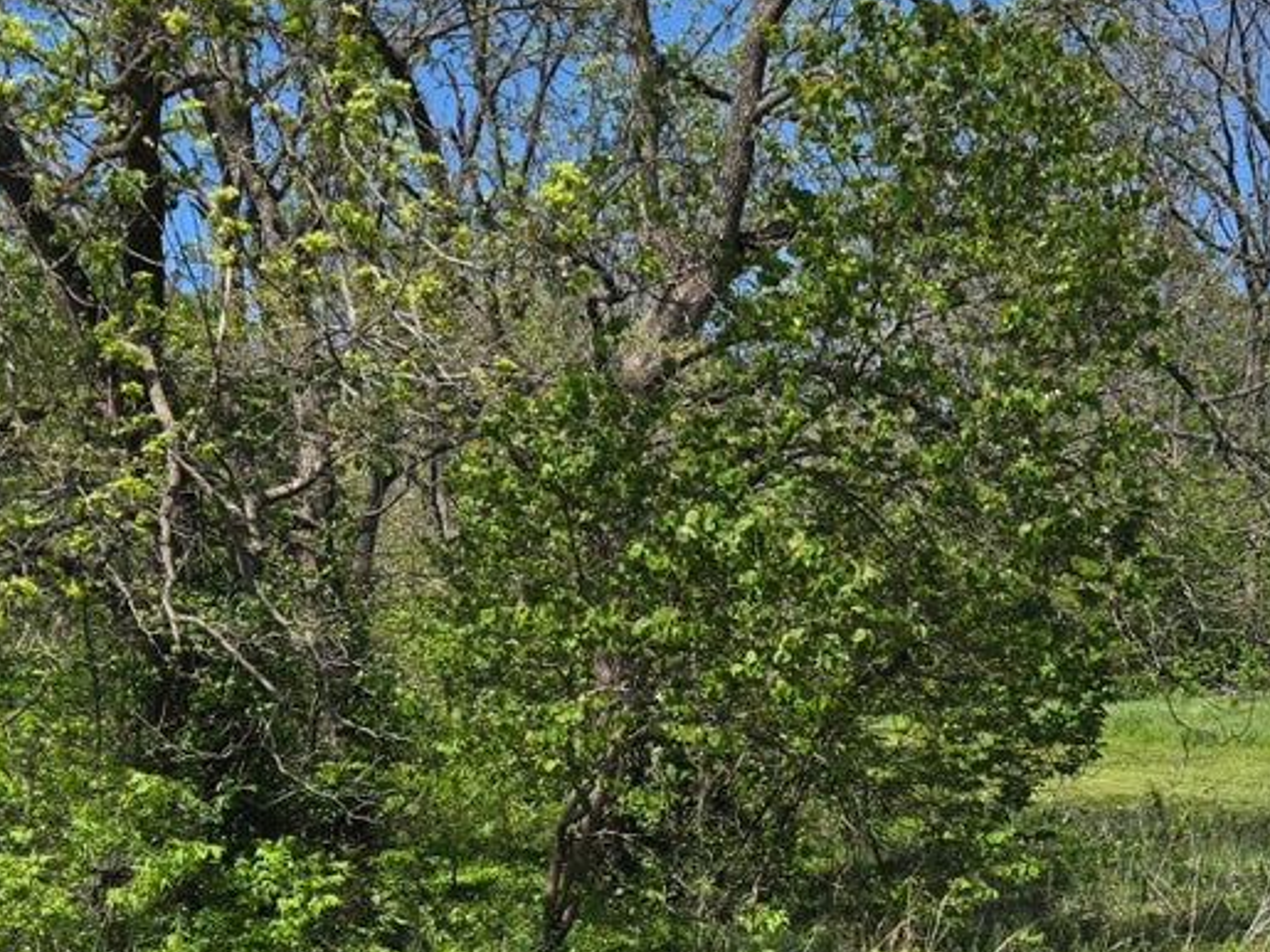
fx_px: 2237
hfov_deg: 31.7
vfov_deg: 23.3
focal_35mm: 61
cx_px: 672
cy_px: 873
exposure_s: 1/2921
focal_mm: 5.4
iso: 40
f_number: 1.8
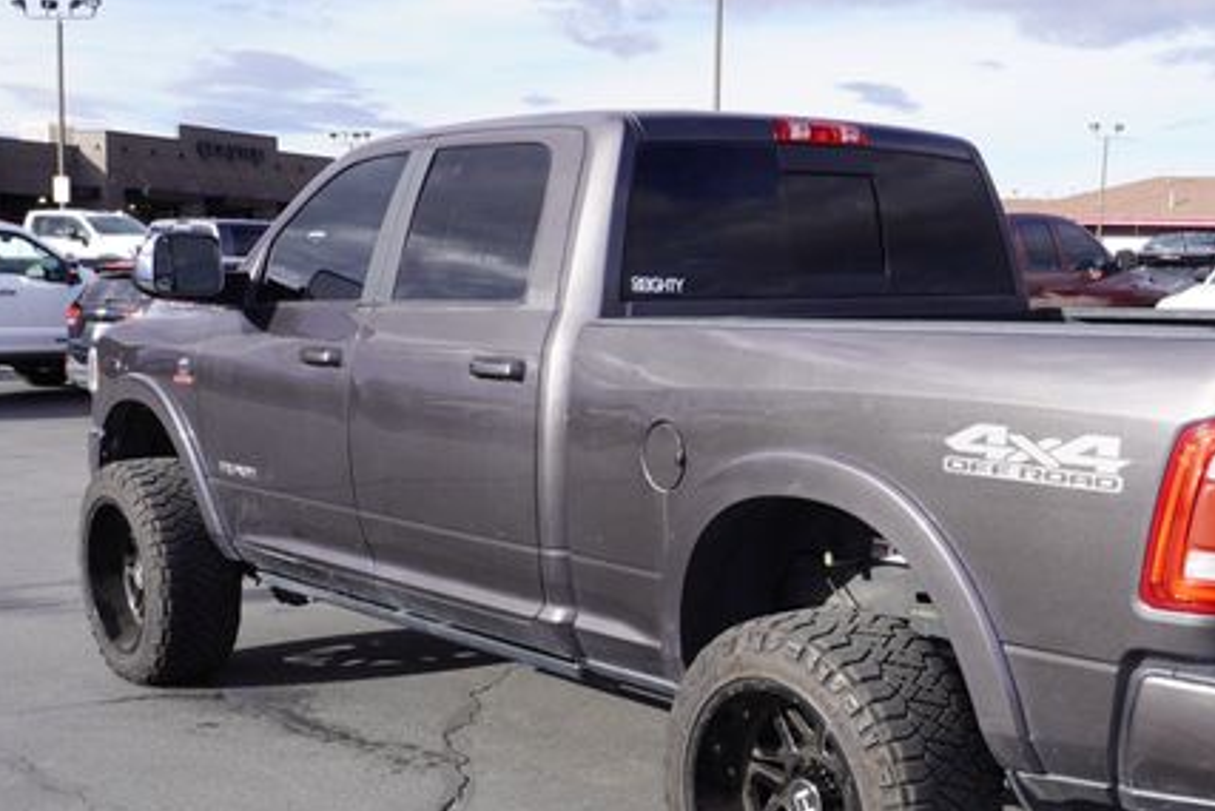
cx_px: 834
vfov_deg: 25.9
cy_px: 561
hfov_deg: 37.8
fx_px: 1747
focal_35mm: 52
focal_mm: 23
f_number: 8
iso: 100
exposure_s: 1/125
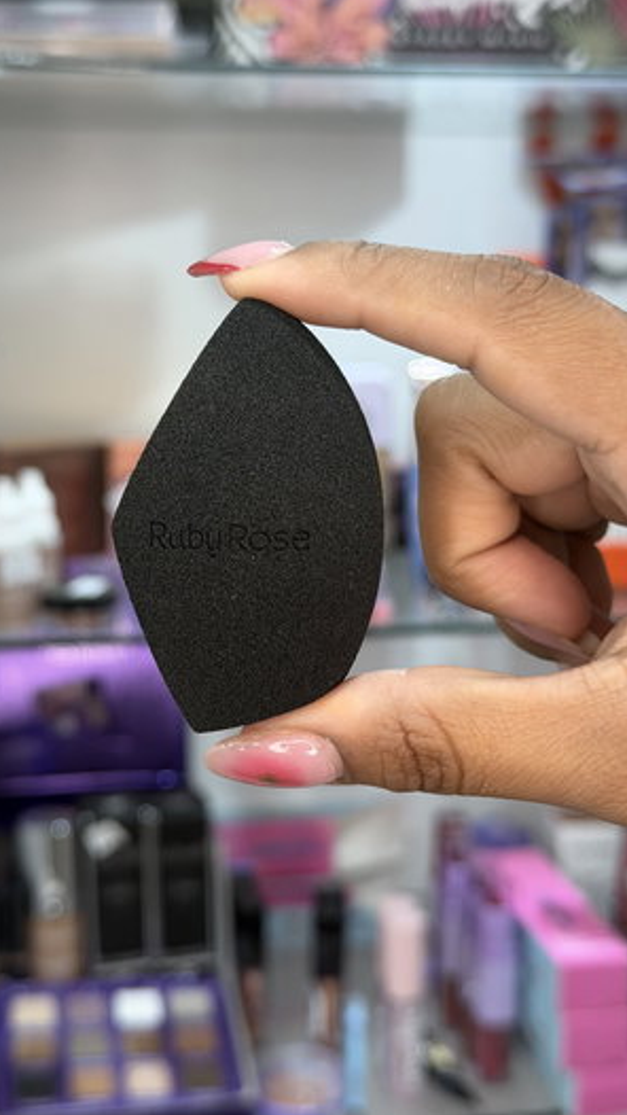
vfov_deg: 39.2
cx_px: 275
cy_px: 554
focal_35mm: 53
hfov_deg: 22.6
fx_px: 1566
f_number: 1.78
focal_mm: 6.76
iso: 80
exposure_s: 1/100
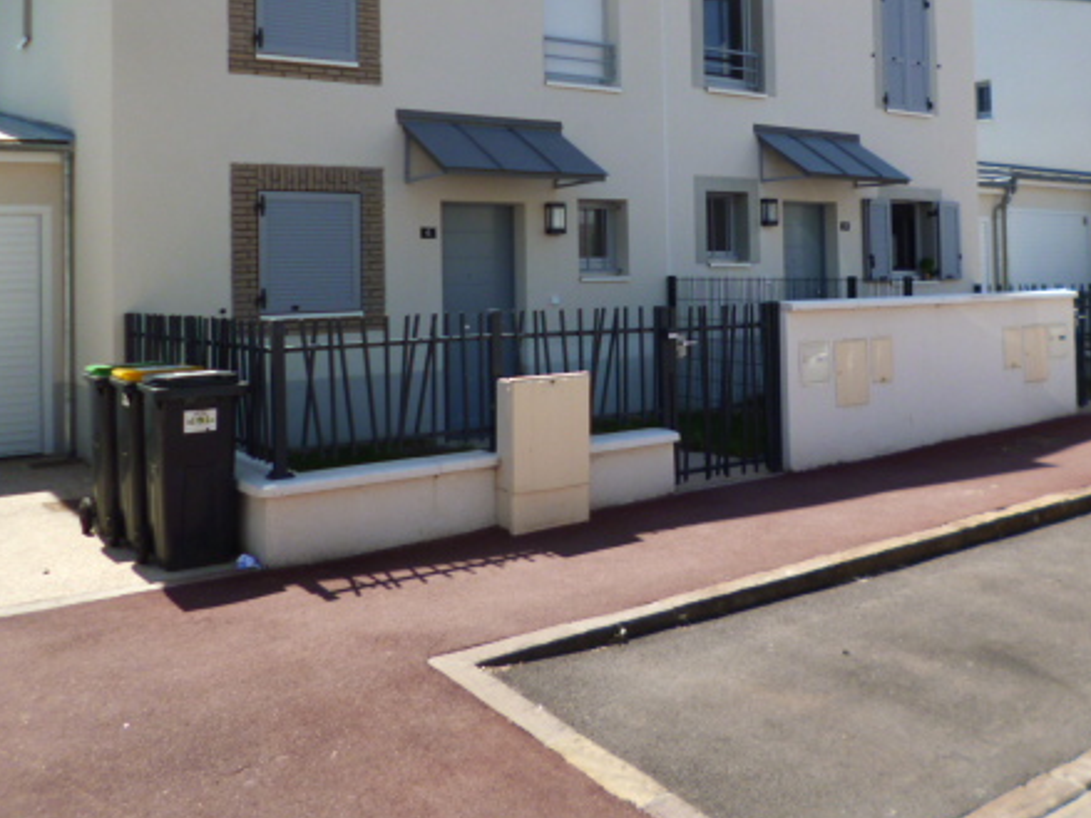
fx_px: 1103
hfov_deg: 52.1
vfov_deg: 39.9
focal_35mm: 35
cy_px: 234
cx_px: 683
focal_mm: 4.3
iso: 100
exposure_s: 1/1300
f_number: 2.5
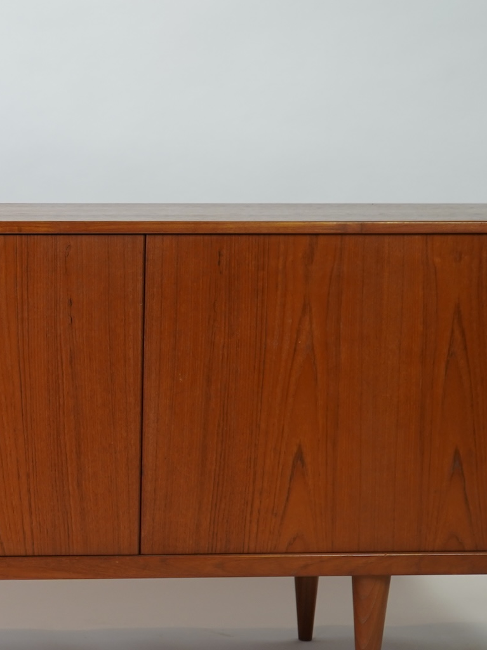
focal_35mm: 98
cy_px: 320
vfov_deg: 20.0
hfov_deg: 14.6
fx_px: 1839
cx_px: -98
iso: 500
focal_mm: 38
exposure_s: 1/100
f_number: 4.5
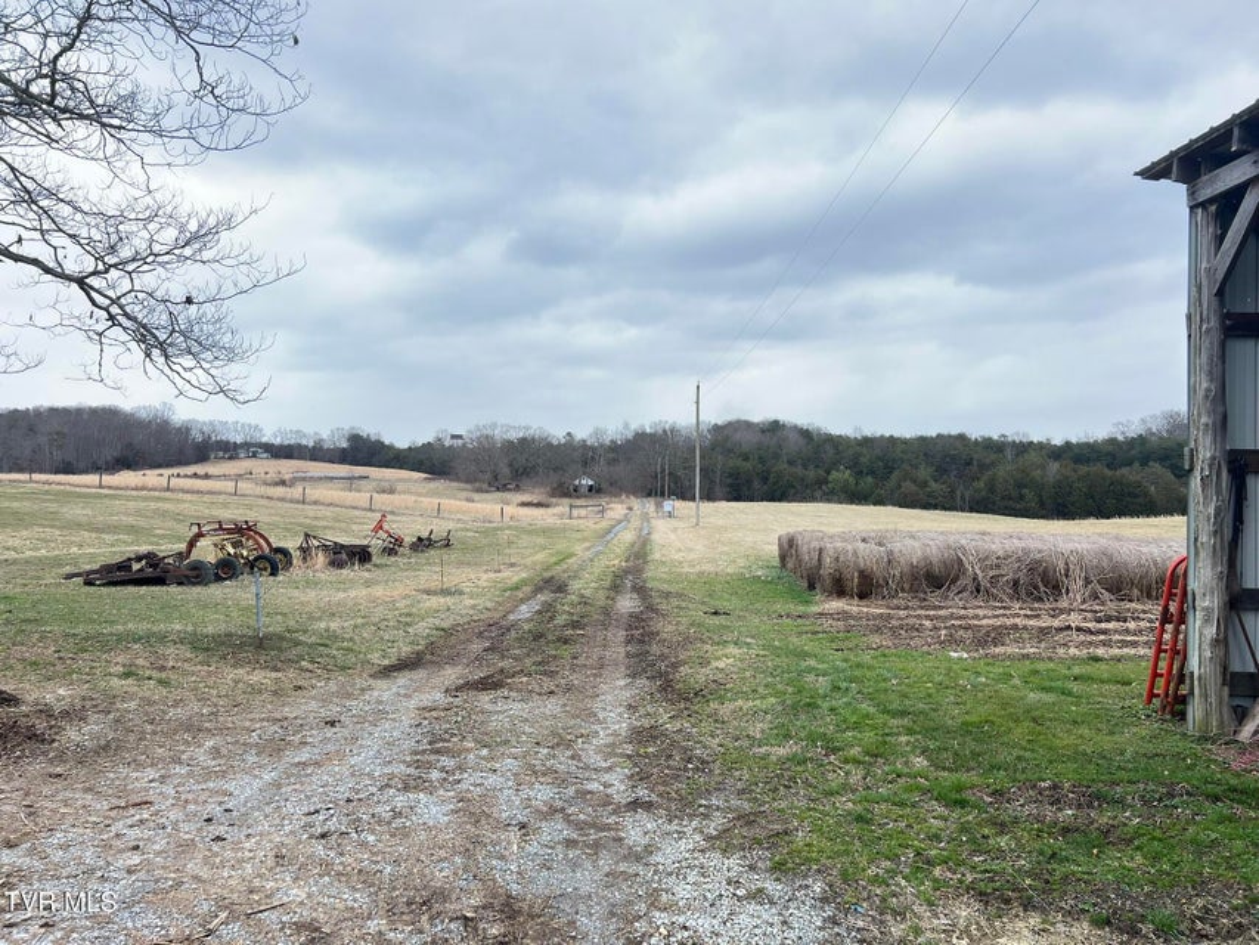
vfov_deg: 53.1
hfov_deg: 67.3
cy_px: 472
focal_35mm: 26
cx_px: 630
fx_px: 946
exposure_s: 1/351
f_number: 1.5
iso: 50
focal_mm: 5.7
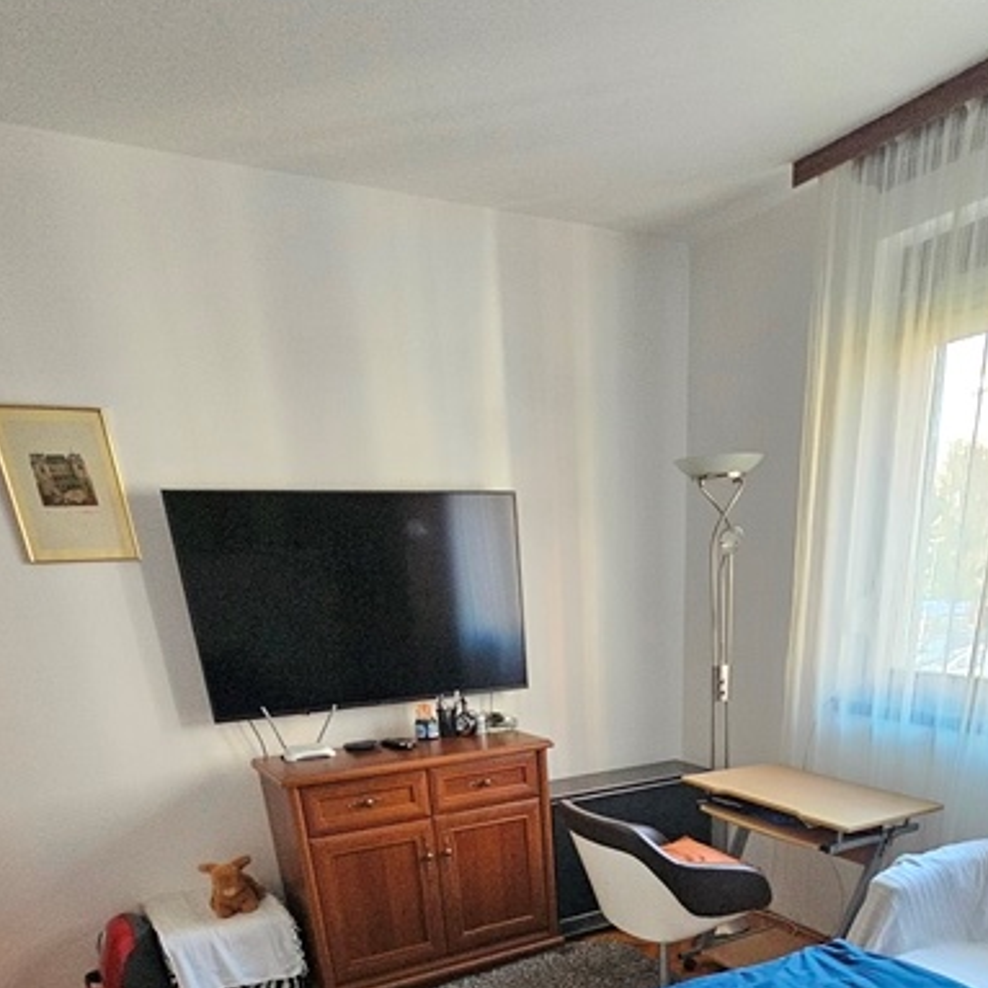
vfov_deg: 51.7
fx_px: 775
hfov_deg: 64.3
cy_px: 993
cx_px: 604
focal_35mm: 24
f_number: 2.2
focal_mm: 2.2
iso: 640
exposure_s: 1/100
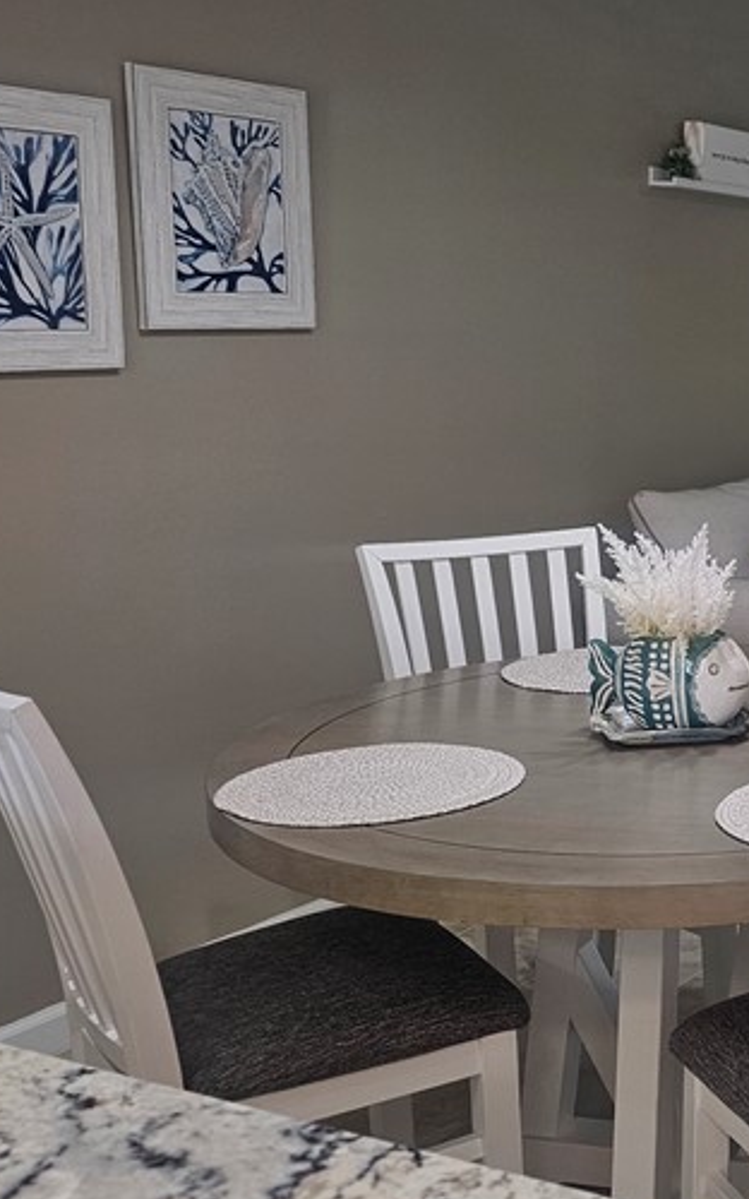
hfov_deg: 22.7
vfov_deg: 40.3
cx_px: 1001
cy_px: 572
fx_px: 1633
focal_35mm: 50
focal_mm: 6.3
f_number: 1.7
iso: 100
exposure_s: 1/120
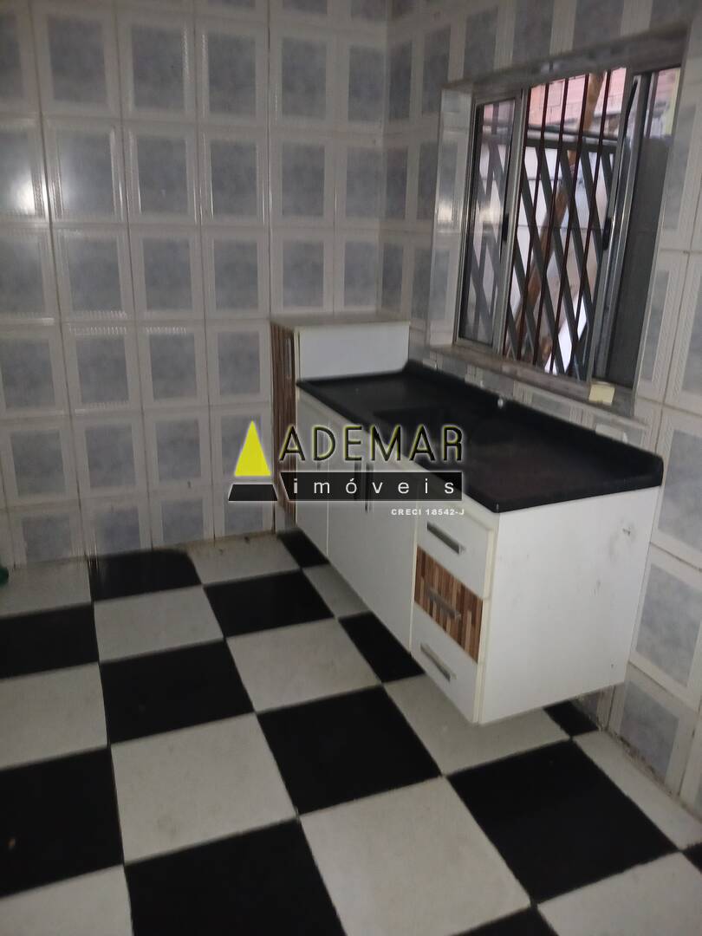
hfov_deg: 53.1
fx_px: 703
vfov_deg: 67.3
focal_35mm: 26
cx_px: 351
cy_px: 468
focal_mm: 3.98
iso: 500
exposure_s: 1/20
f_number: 1.8
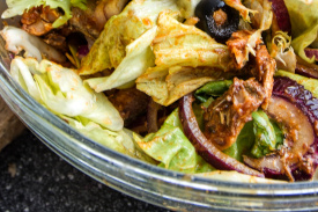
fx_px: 742
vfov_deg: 15.8
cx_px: 170
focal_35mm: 84
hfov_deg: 24.2
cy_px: -26
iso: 100
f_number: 5.6
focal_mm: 22
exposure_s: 1/20
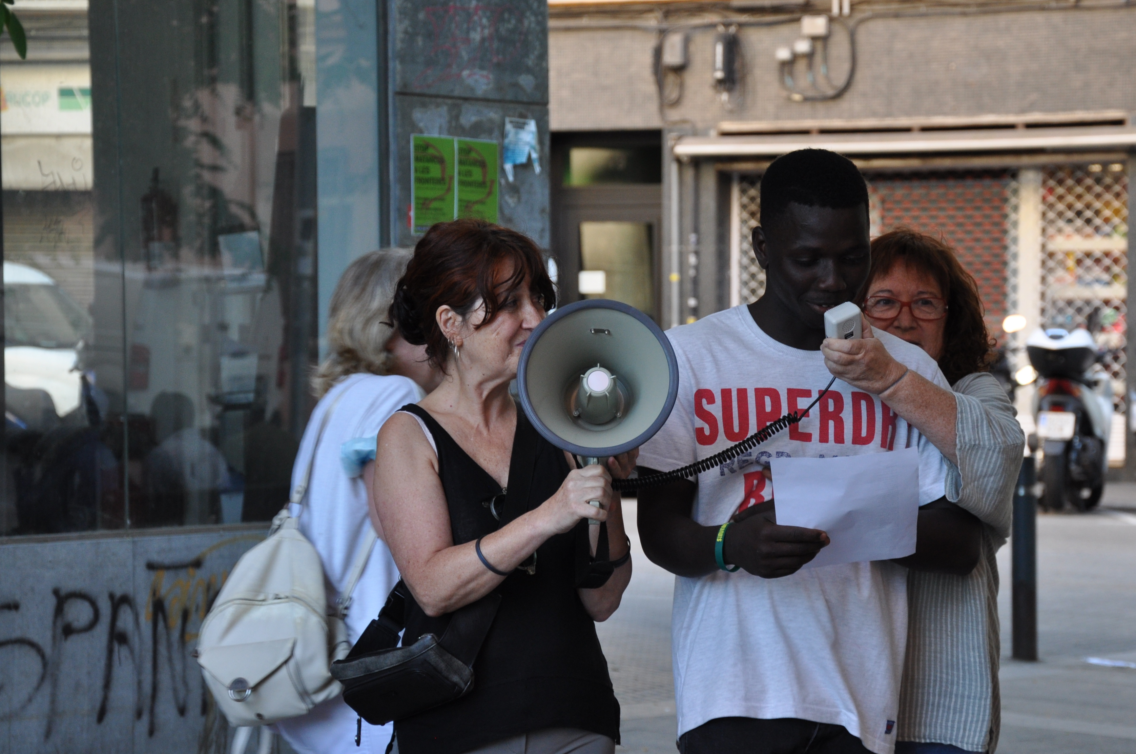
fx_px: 4097
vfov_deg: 10.5
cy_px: 460
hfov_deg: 15.8
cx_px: 693
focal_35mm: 130
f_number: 5.3
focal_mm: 70
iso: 500
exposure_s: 1/60
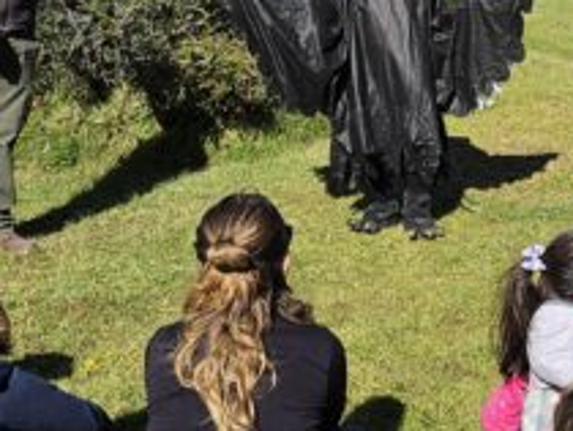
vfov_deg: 17.5
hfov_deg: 22.4
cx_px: 568
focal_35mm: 84
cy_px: 109
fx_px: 1392
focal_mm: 5.4
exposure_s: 1/2163
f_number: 1.8
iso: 25
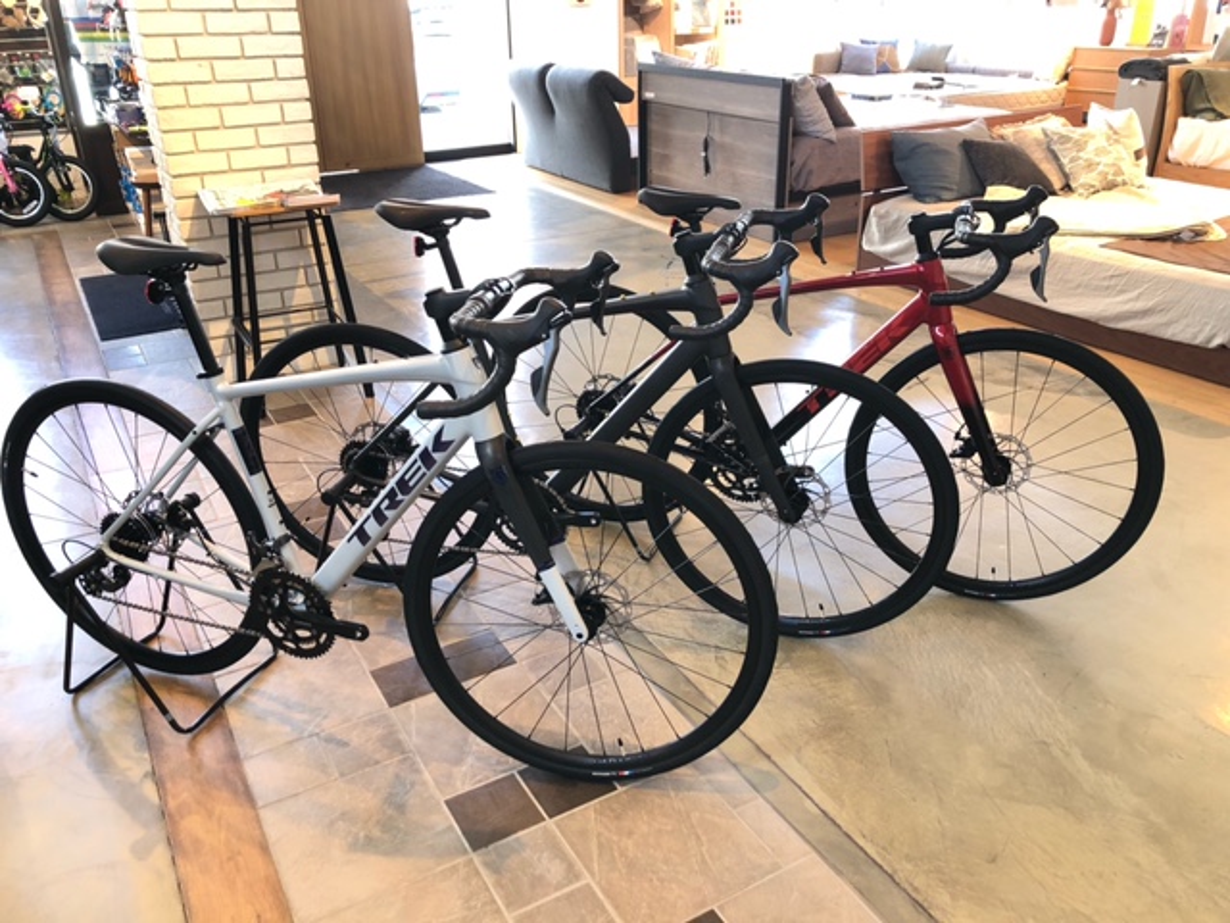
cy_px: 462
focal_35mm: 28
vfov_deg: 49.7
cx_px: 615
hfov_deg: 63.4
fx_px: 995
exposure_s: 1/17
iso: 40
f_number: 1.8
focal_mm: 3.99
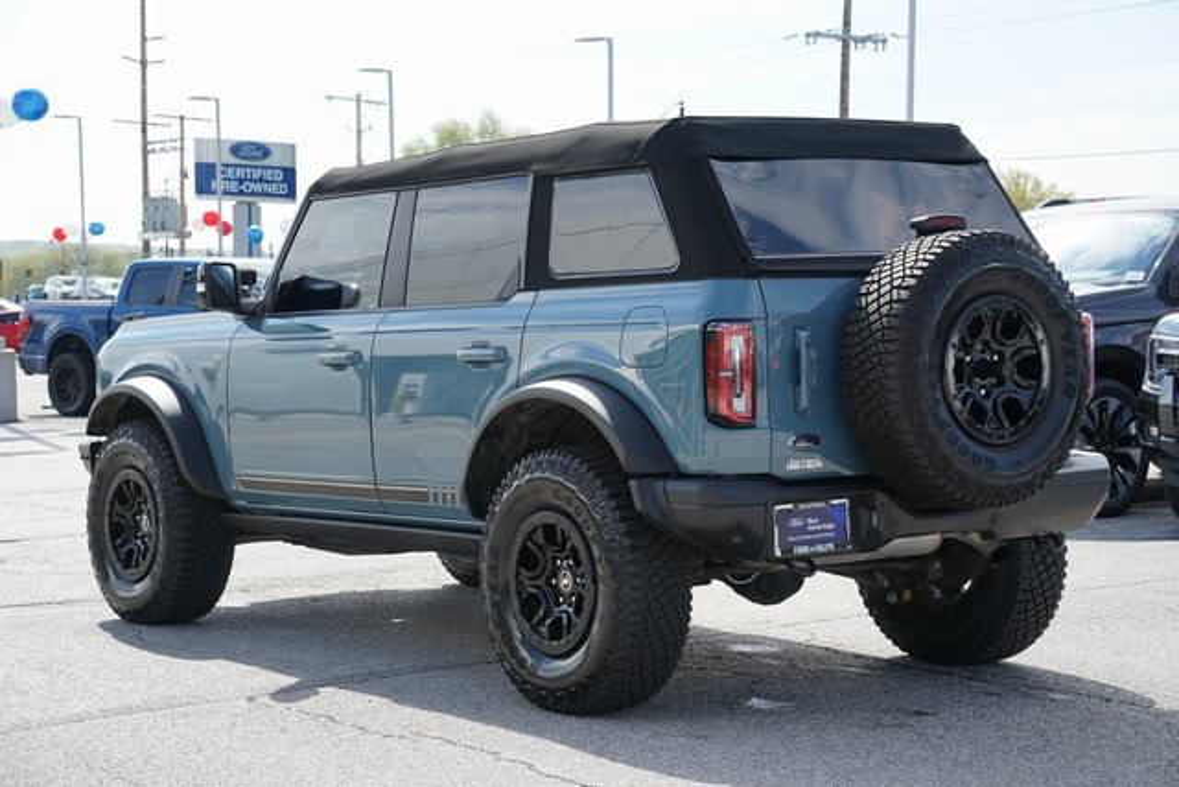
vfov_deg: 19.5
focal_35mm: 70
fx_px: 2293
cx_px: 590
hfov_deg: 28.8
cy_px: 394
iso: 100
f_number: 9
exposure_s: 1/125
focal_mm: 70
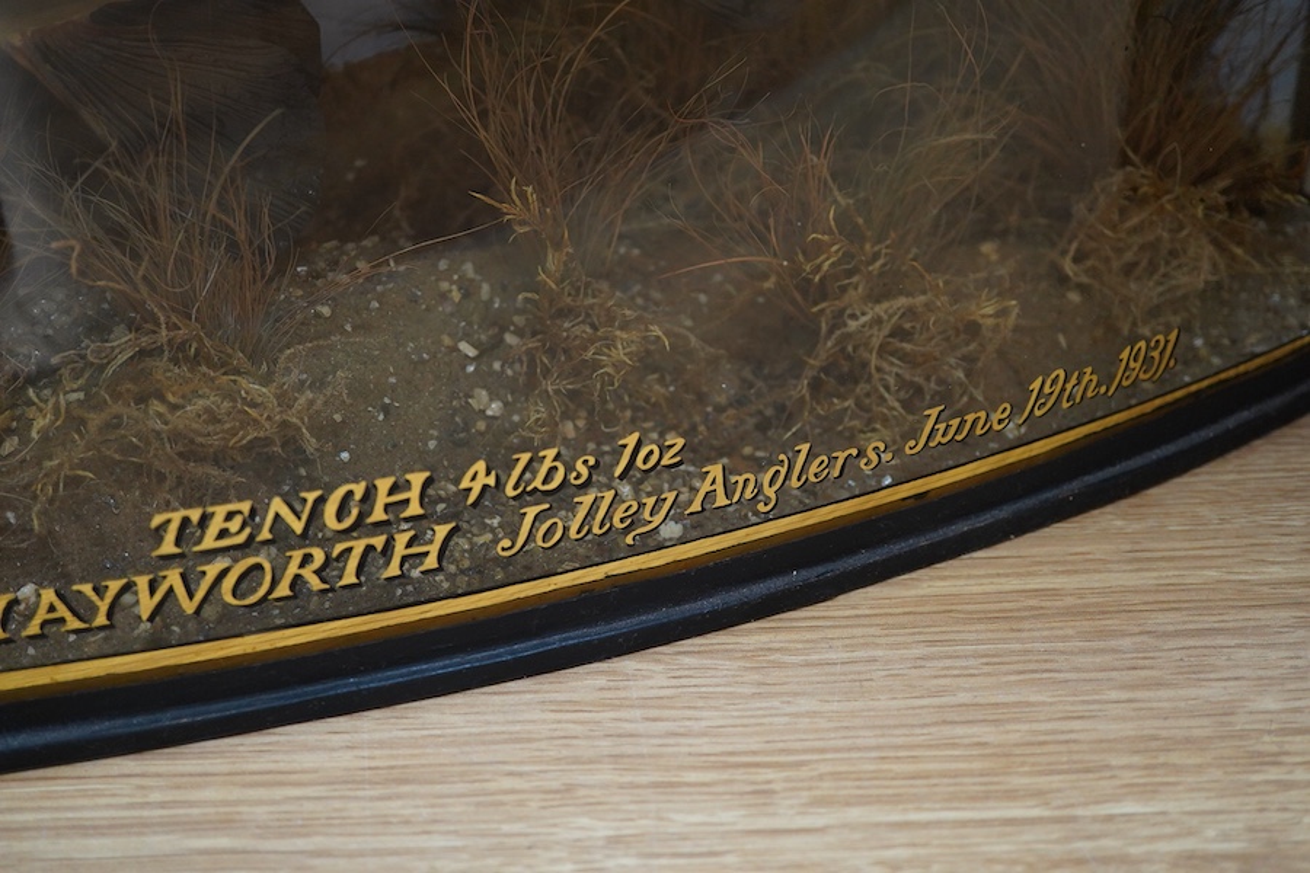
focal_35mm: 45
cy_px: 436
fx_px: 1637
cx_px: 655
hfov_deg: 43.6
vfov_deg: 29.9
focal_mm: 30
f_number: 3.5
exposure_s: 1/125
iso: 1600
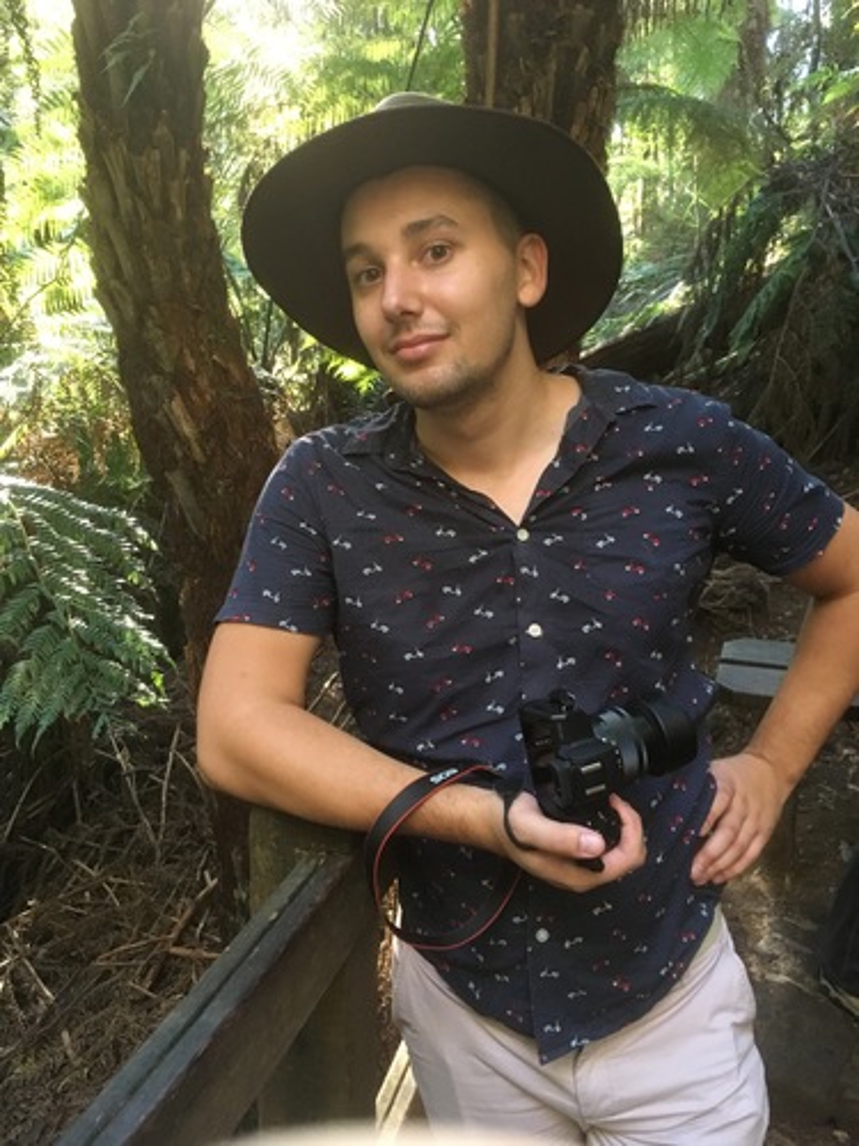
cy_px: 573
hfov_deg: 48.2
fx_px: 960
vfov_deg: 61.7
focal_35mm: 29
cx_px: 430
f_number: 2.2
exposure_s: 1/25
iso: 200
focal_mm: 4.15
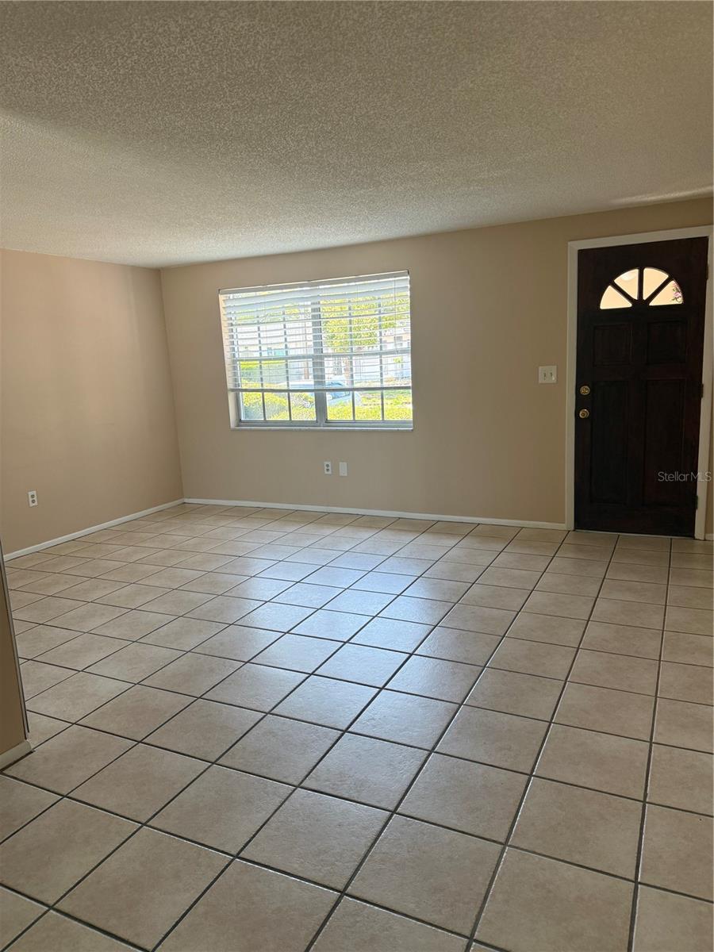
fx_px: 660
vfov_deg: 71.6
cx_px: 357
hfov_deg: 56.8
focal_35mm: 24
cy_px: 476
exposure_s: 1/236
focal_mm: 6.76
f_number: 1.78
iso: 125
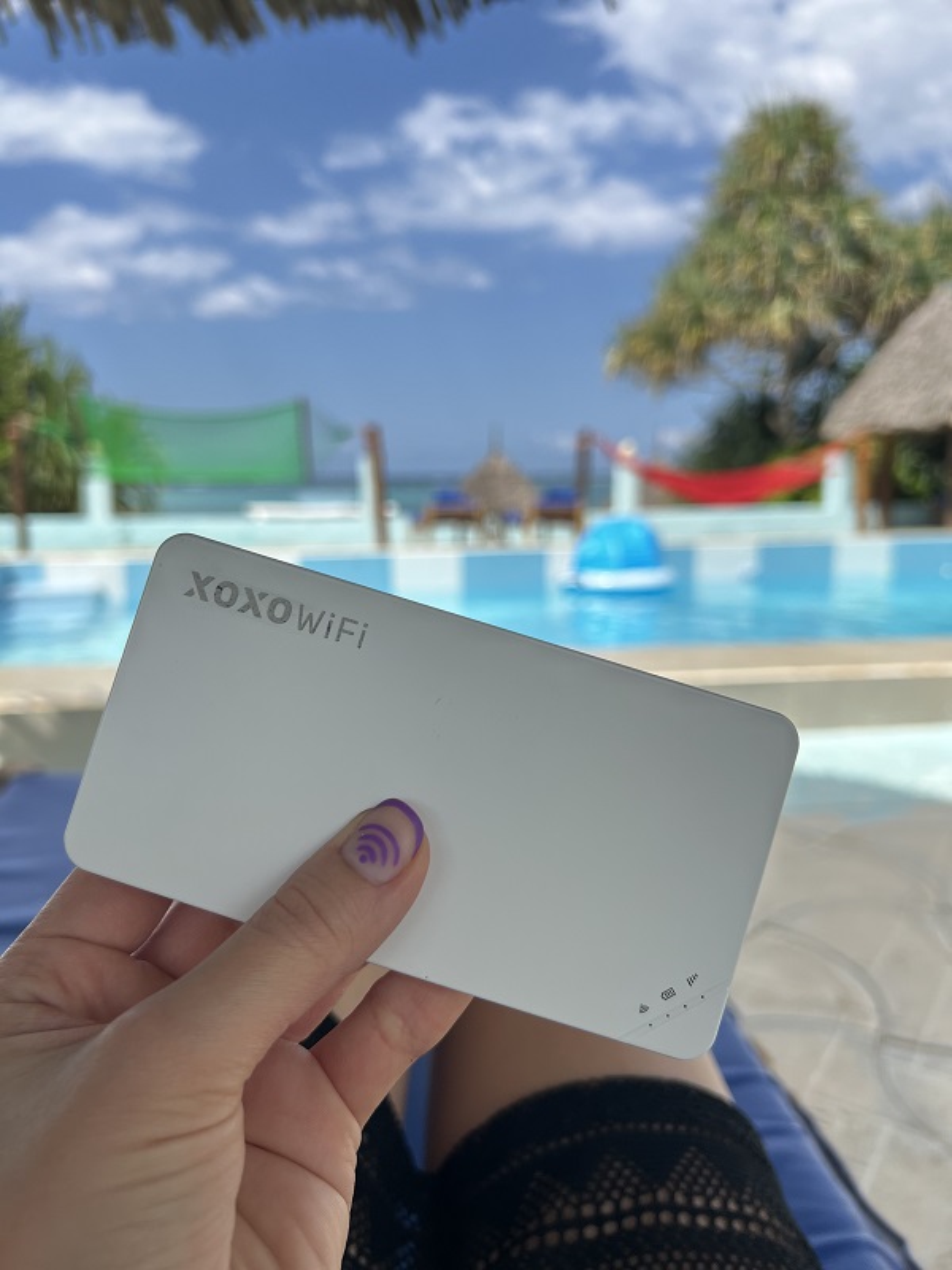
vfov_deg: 67.3
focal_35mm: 26
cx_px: 476
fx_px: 953
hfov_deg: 53.1
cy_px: 635
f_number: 1.5
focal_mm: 5.7
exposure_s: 1/1575
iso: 50
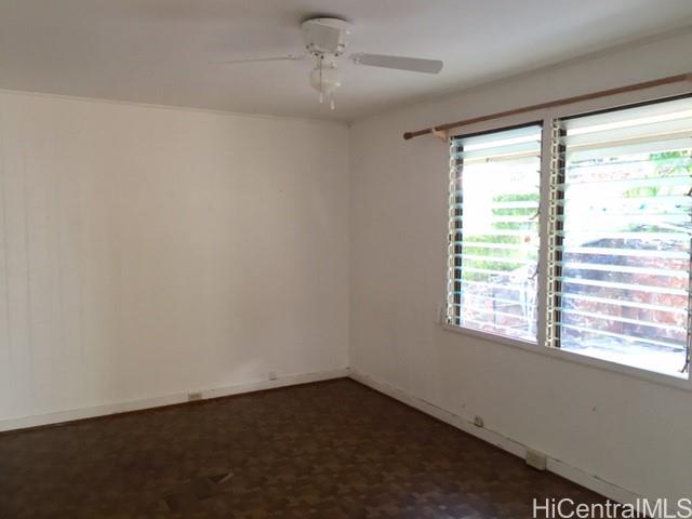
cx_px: 346
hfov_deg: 61.7
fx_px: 580
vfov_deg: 48.2
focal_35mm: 29
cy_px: 260
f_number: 2.2
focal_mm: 4.15
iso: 64
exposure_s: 1/30
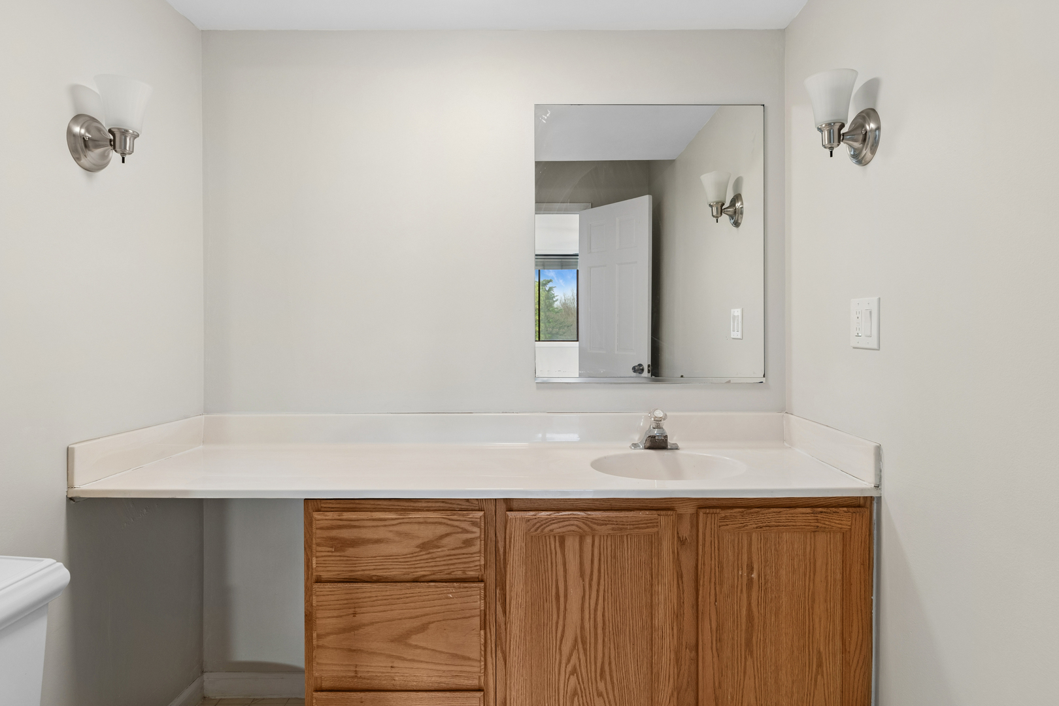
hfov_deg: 85.4
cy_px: 353
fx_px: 574
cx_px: 530
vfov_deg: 63.2
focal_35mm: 20
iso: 250
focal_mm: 13
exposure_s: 1/1.25
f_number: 8
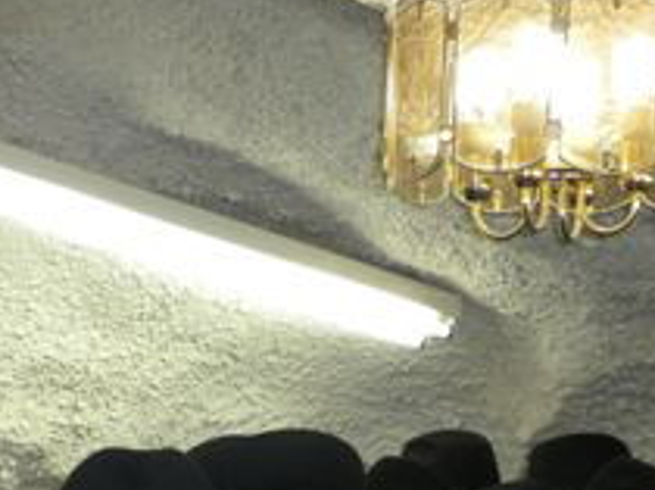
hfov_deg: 17.1
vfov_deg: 12.9
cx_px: 37
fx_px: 2136
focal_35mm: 113
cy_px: 462
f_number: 3.5
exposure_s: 1/62.4
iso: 113
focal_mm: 6.6
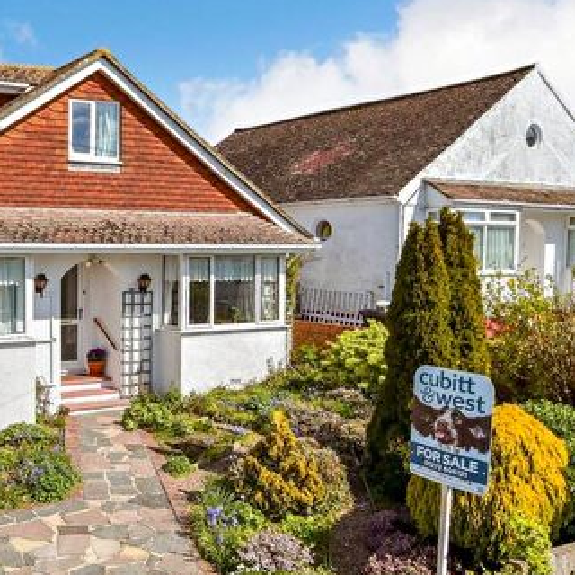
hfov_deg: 39.5
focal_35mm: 39
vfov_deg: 42.6
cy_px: 353
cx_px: 50
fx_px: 733
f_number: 8
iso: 200
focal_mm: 14
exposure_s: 1/800
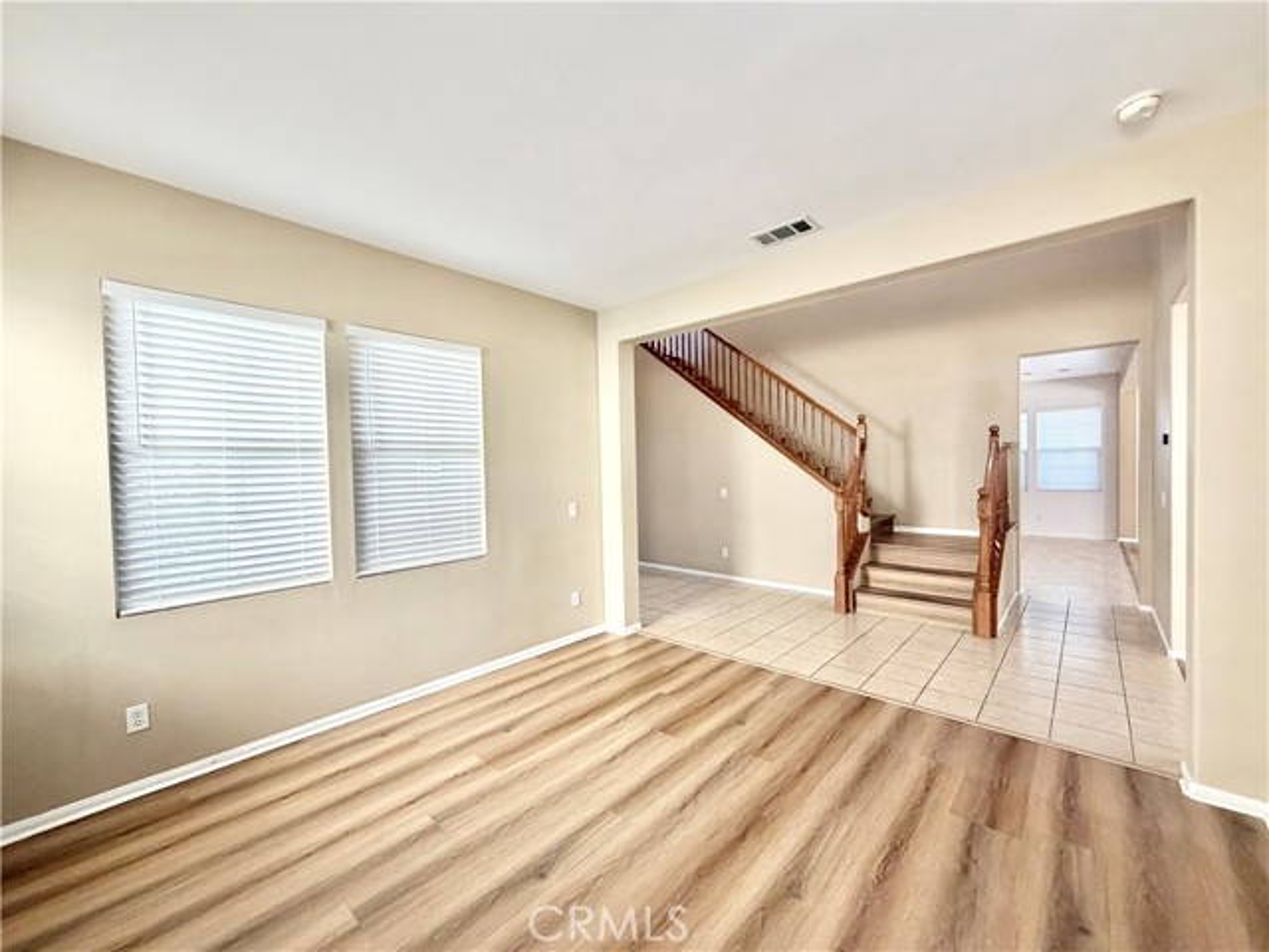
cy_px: 476
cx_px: 634
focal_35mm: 14
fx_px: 513
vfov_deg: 85.7
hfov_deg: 102.1
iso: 250
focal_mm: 2.22
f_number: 2.2
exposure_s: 1/120
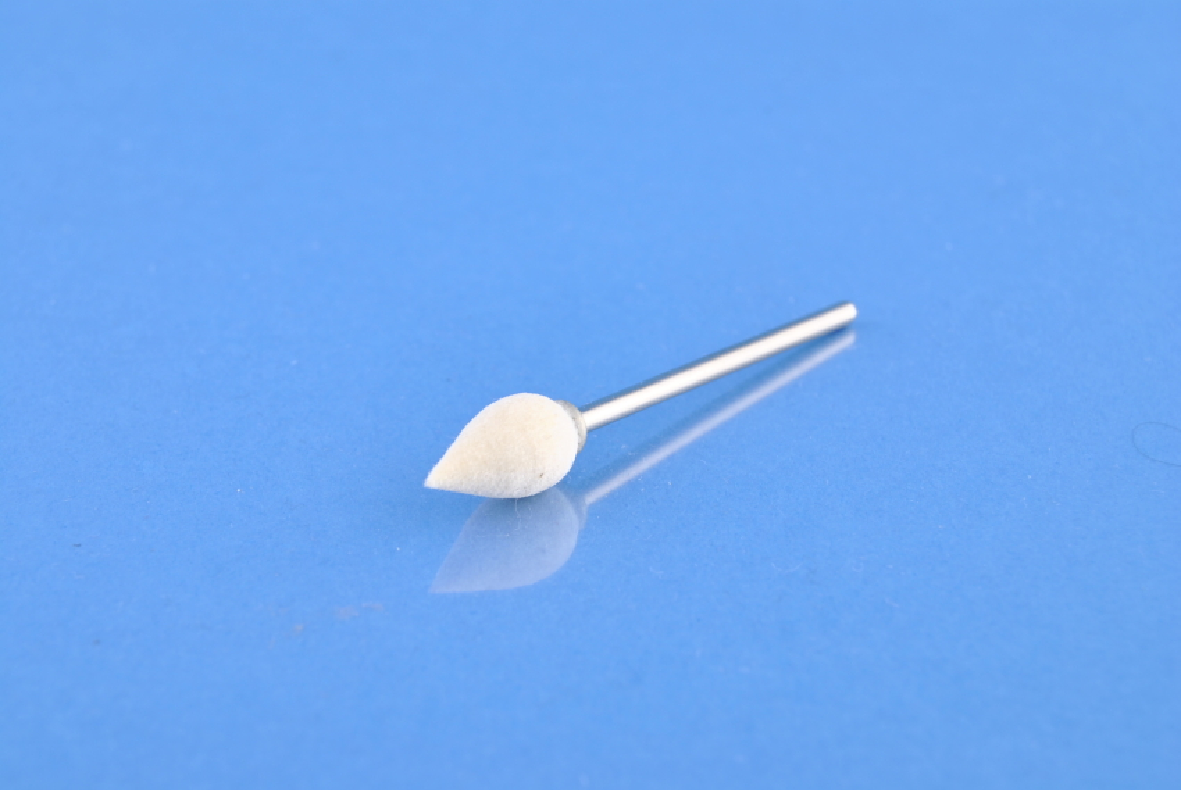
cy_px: 395
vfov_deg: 16.6
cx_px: 590
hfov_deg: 24.6
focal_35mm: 82
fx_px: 2710
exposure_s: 1/160
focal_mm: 55
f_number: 10
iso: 100
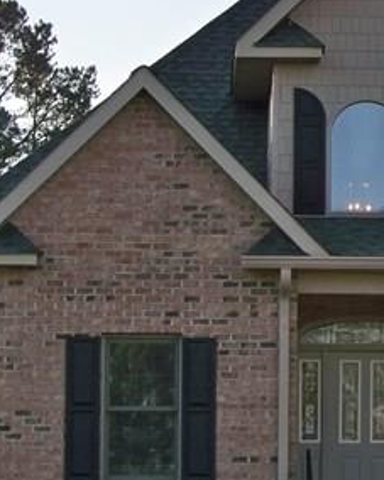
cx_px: 602
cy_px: 235
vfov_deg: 11.0
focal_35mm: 176
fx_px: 2502
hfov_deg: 8.5
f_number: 3.8
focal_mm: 8.8
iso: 80
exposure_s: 1/250
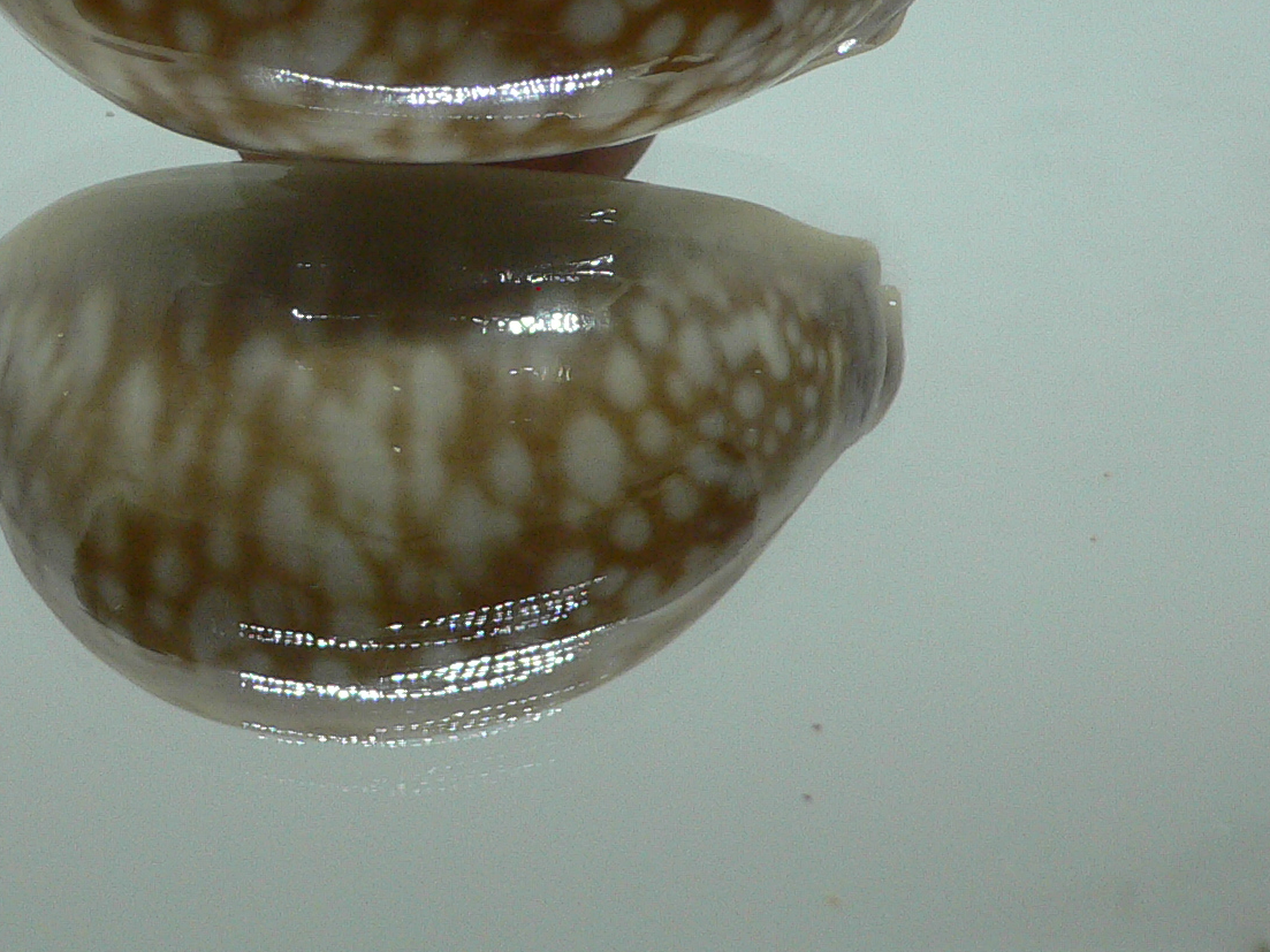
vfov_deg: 22.4
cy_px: 117
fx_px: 2348
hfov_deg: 30.0
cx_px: 409
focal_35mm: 64
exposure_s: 1/60
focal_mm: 4.6
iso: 150
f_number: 2.8
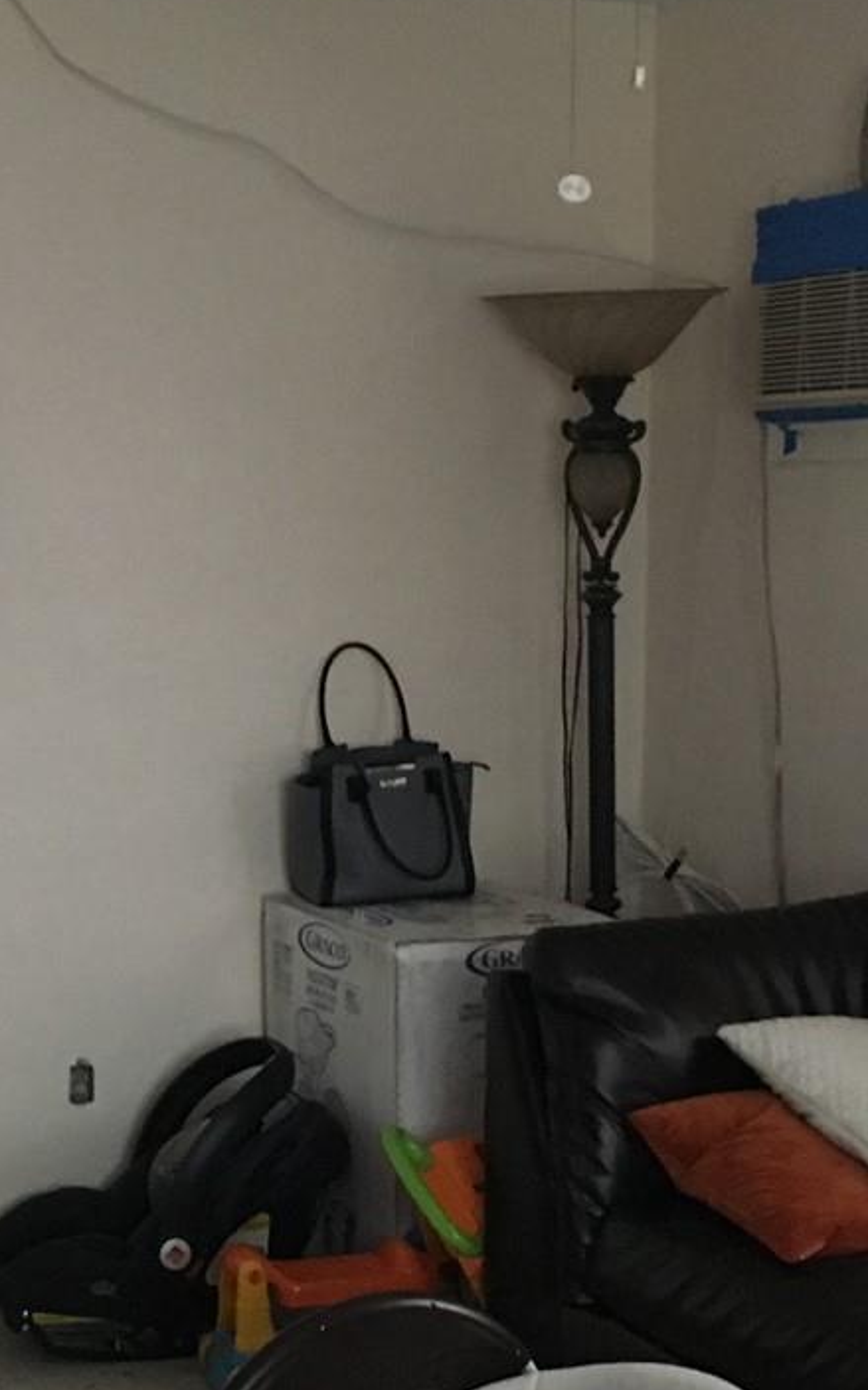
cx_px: 269
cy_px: 904
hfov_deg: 18.5
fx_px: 2651
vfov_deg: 29.2
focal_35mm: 70
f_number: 2.2
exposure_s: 1/15
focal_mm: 4.15
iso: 320
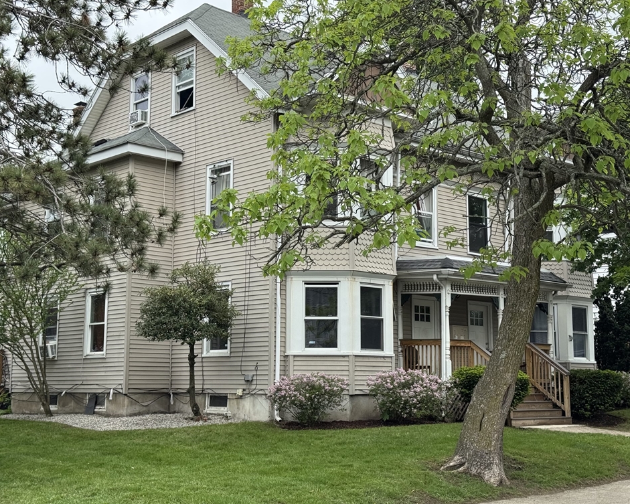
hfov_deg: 36.6
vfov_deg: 29.7
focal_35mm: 51
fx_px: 951
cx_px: 325
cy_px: 248
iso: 64
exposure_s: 1/2110
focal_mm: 6.76
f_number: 1.78
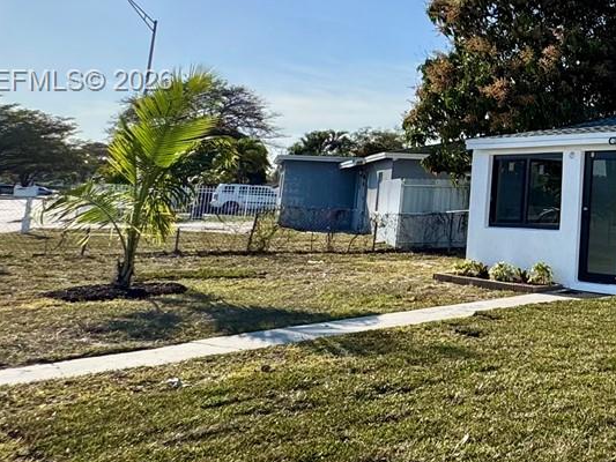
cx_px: 737
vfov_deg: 33.2
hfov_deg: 35.4
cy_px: 82
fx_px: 748
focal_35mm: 42
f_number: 2.2
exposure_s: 1/1672
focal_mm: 2.22
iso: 50
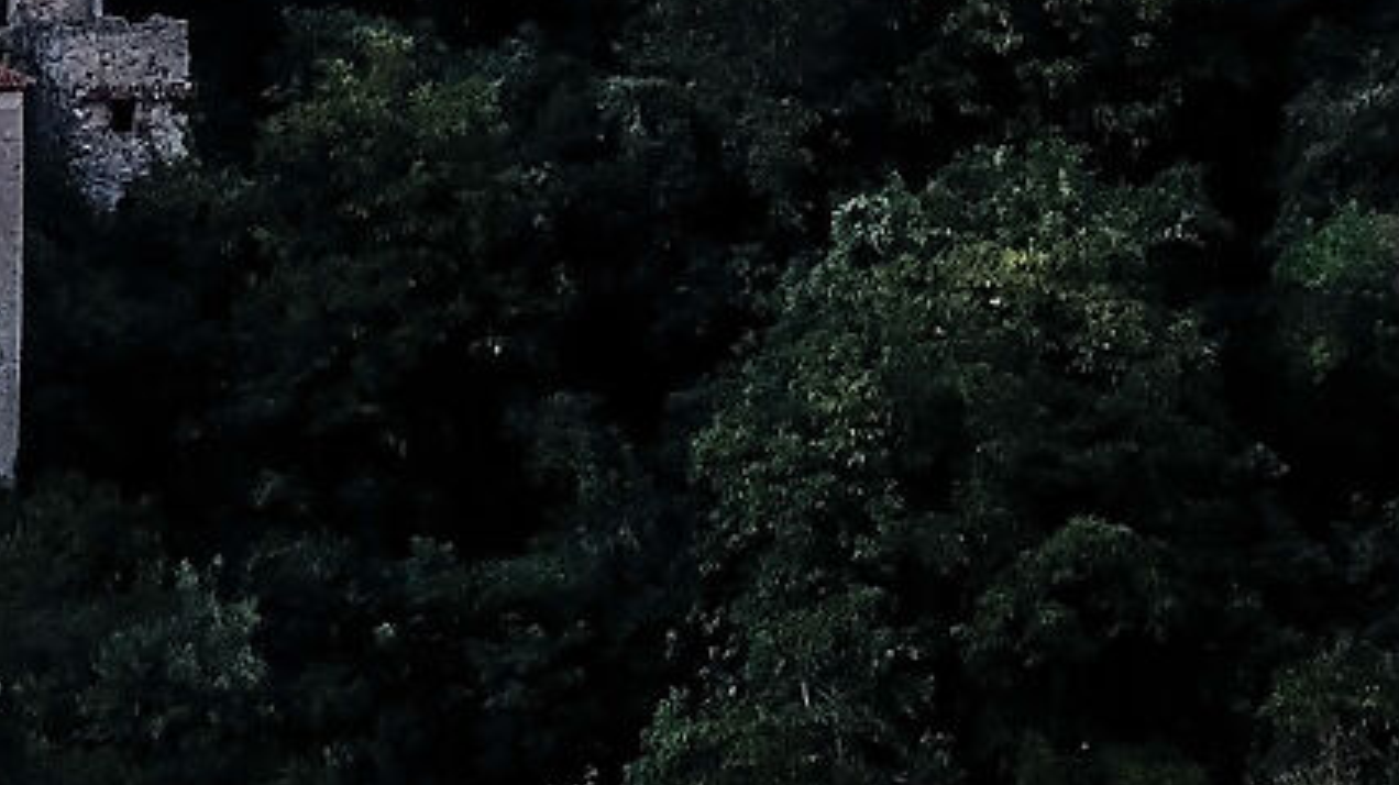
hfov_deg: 3.8
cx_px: -544
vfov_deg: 2.1
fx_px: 20912
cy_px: -1445
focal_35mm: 564
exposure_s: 10
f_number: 8
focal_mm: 95
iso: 200
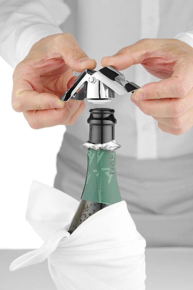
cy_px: 145
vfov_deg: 14.6
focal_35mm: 140
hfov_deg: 9.8
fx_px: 1125
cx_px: 96
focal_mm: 140
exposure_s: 1/50
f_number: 10
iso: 100
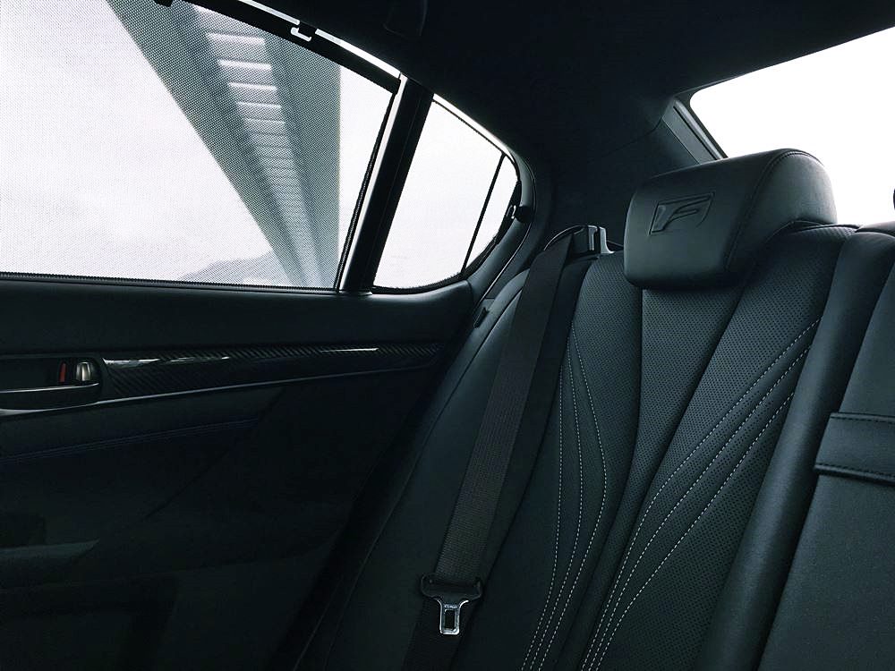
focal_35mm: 29
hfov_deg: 61.7
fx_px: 750
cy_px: 336
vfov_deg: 48.2
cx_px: 448
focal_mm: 4.15
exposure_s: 1/100
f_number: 2.2
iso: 32
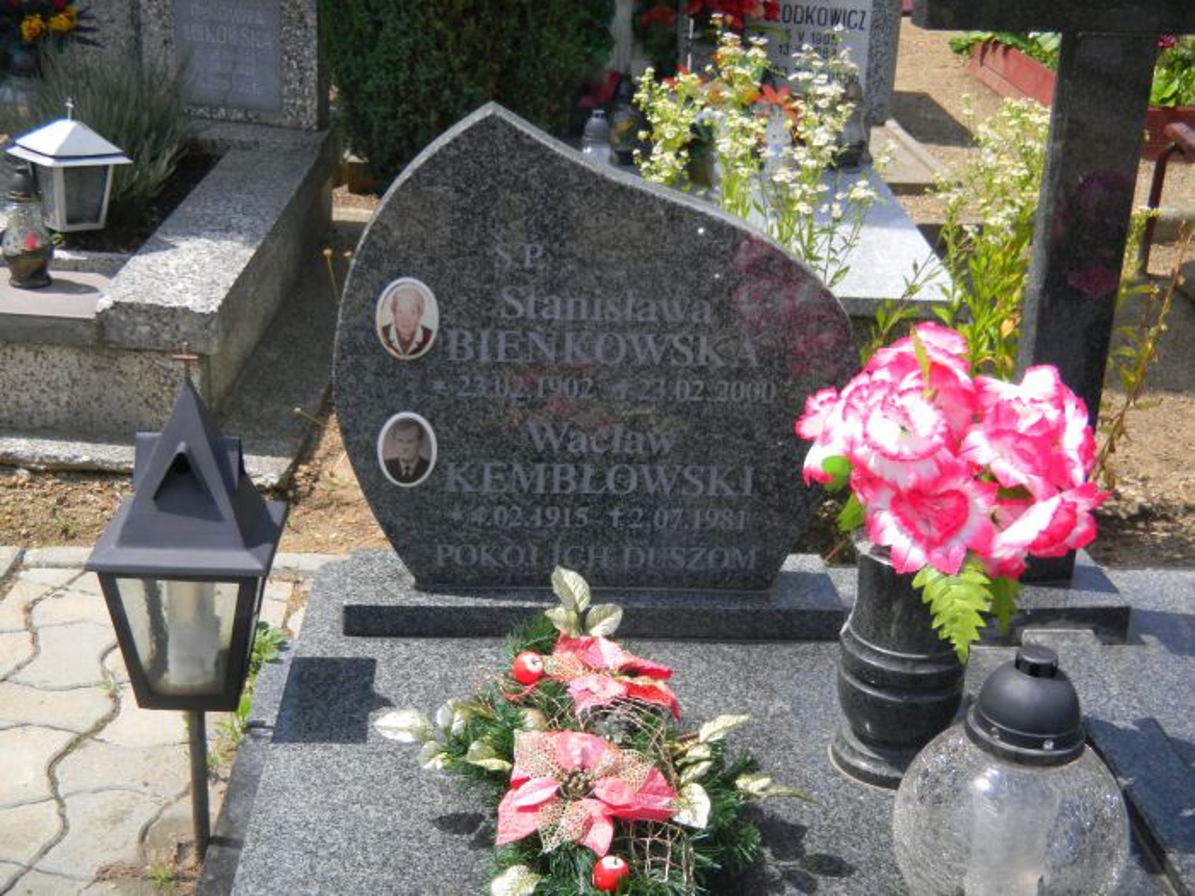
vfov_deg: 31.5
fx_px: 1588
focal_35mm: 46
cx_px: 598
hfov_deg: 41.2
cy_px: 448
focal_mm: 8.3
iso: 80
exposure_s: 1/132
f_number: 8.3
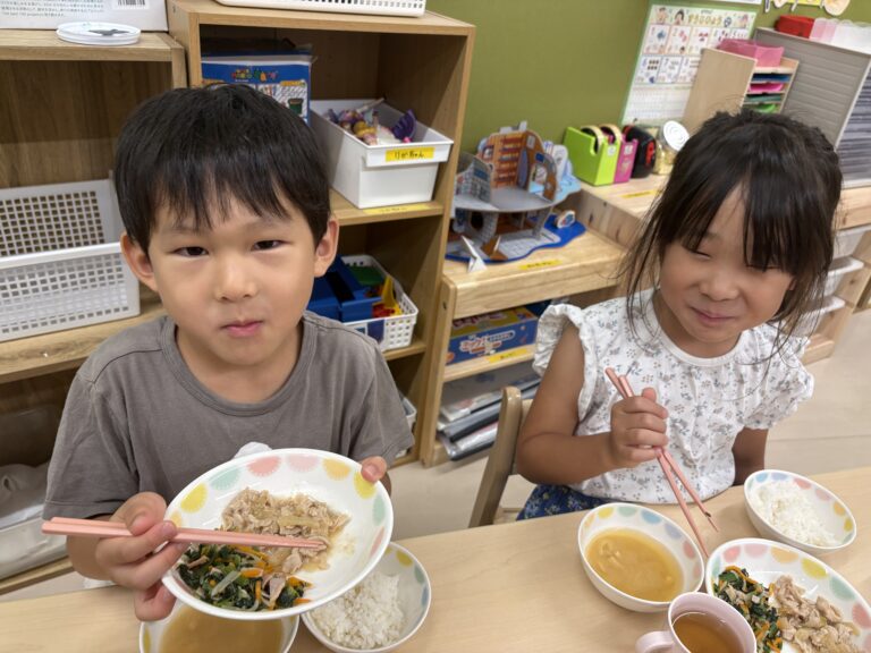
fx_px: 654
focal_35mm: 26
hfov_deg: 67.3
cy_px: 326
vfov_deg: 53.1
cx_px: 436
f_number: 1.6
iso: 125
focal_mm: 5.96
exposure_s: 1/83
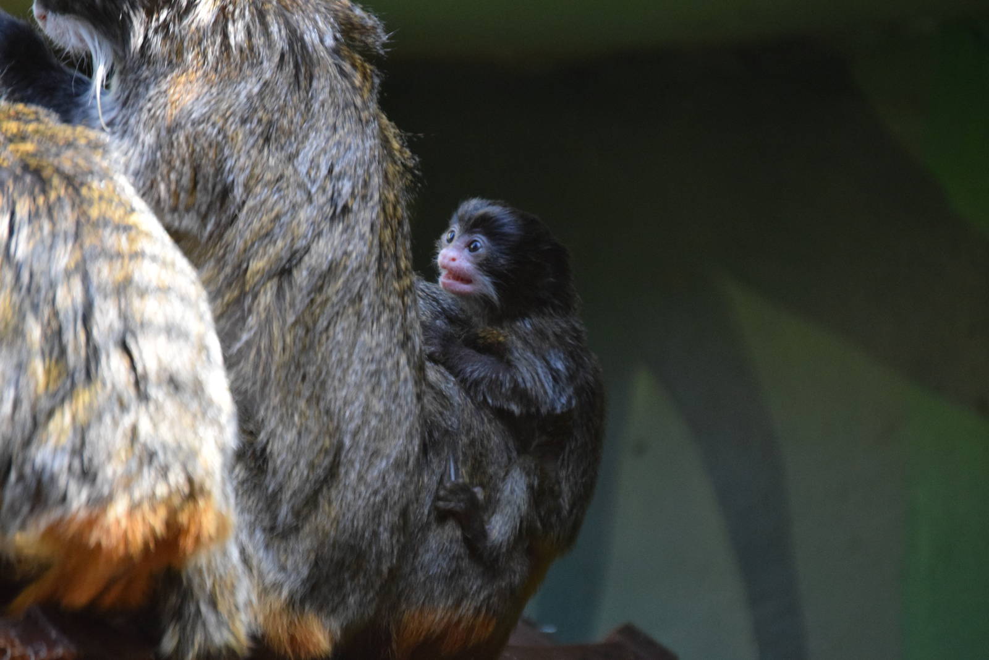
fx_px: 7212
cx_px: 494
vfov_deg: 5.2
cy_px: 330
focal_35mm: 262
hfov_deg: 7.8
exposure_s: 1/400
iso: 3200
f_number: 5.3
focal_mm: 175
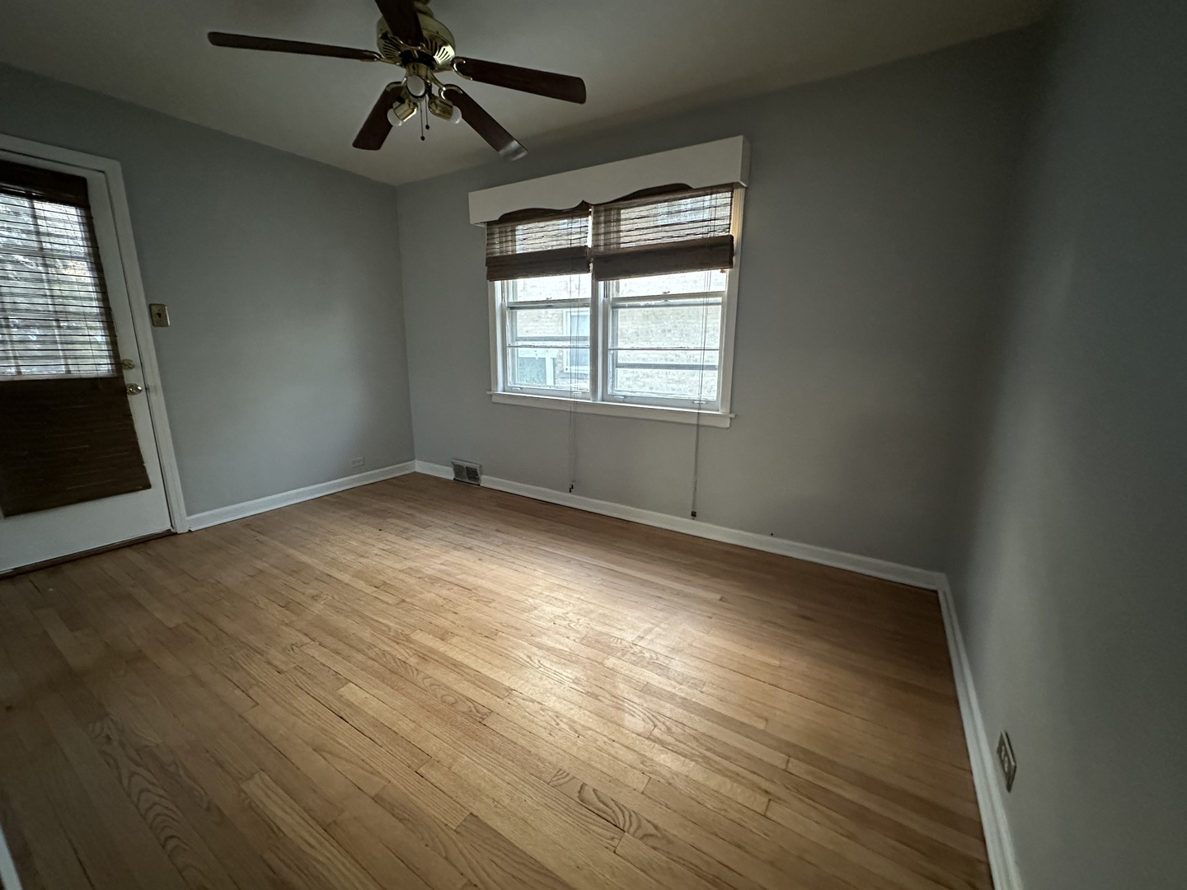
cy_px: 445
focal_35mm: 14
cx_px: 594
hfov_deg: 102.1
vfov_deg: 85.7
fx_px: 480
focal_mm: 2.22
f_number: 2.2
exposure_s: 1/60
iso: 800
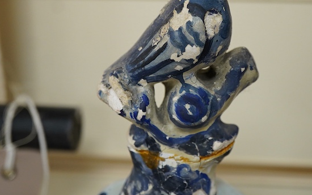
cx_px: 184
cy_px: 61
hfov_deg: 27.4
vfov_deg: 17.3
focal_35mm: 75
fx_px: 638
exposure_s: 1/125
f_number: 7.1
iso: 1250
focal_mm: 30
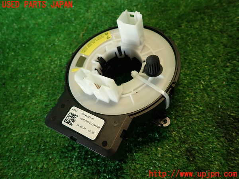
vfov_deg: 54.9
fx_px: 173
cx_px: 120
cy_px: 90
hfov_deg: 69.4
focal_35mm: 25
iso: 200
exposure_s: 1/60
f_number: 2
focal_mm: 4.5
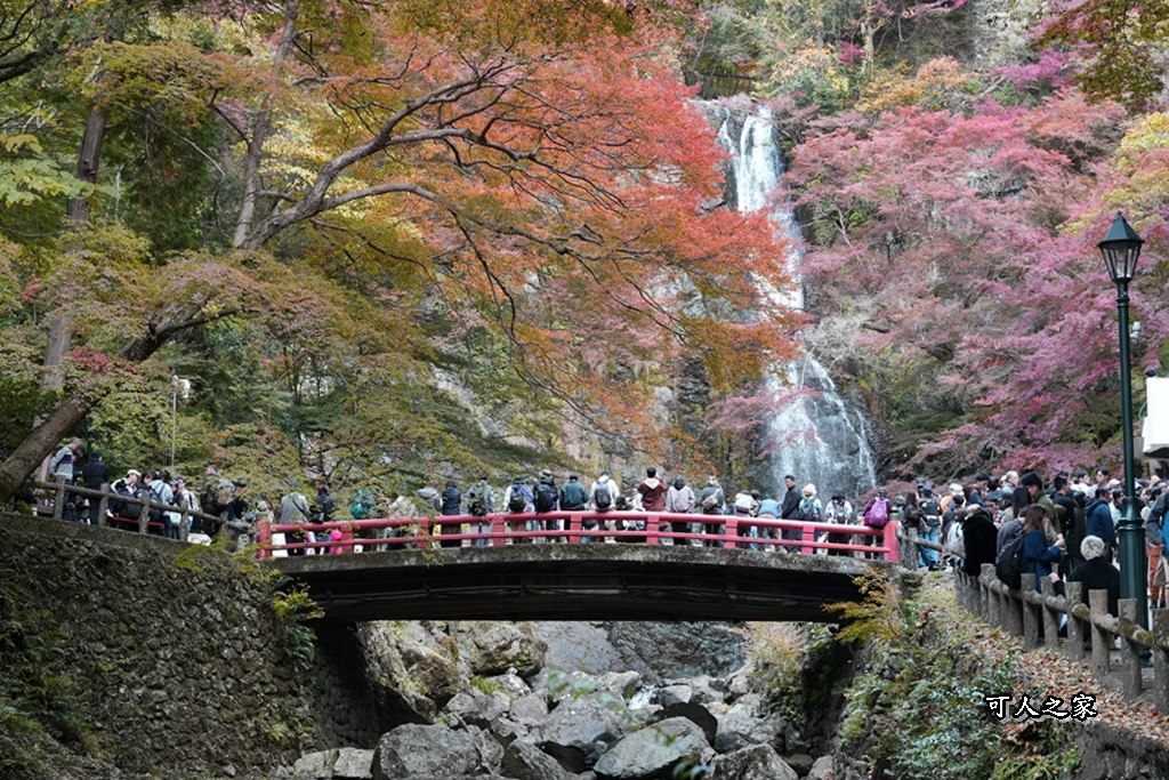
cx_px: 584
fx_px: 2111
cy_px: 390
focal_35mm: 65
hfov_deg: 31.0
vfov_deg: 20.9
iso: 1250
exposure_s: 1/500
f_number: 4
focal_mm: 43.9
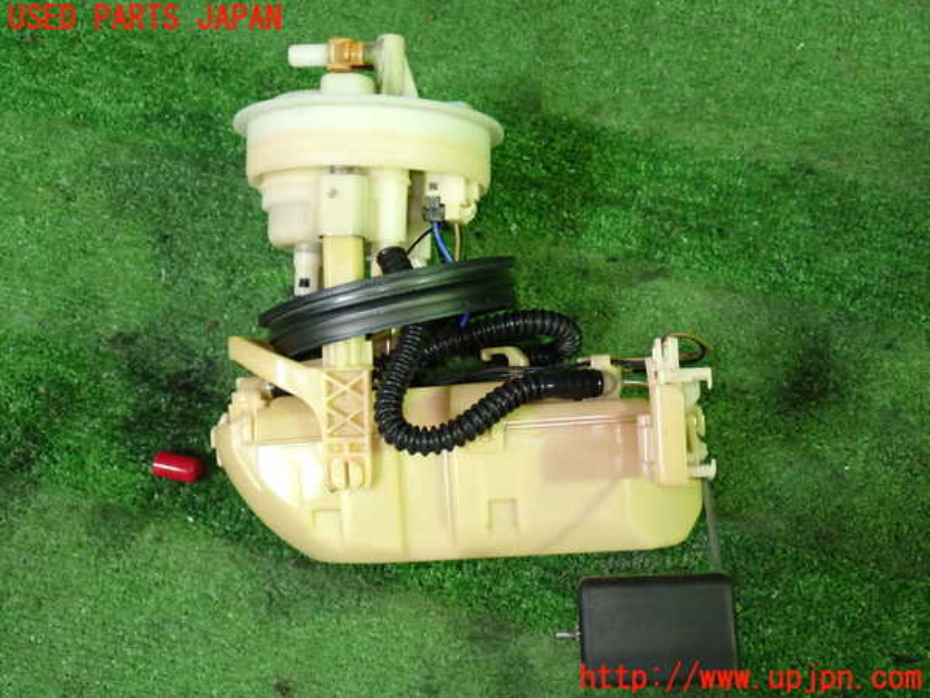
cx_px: 465
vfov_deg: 35.1
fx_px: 1102
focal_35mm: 41
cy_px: 349
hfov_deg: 45.8
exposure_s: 1/40
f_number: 2.8
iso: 640
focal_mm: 7.31
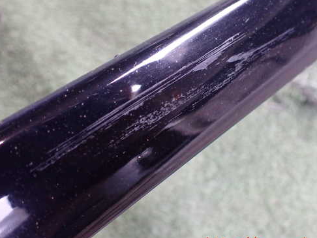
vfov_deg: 38.6
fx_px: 339
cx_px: 158
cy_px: 106
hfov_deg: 50.1
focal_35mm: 37
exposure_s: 1/125
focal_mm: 5.4
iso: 640
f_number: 2.3
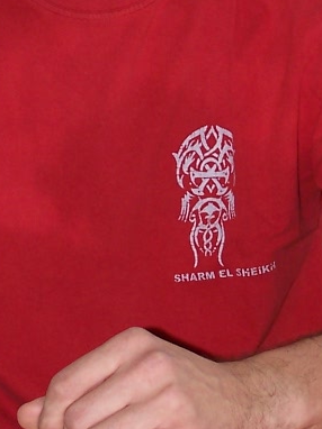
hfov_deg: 6.8
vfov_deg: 9.1
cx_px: 96
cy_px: -27
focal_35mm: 217
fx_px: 2694
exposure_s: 1/60
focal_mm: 11.5
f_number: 3.2
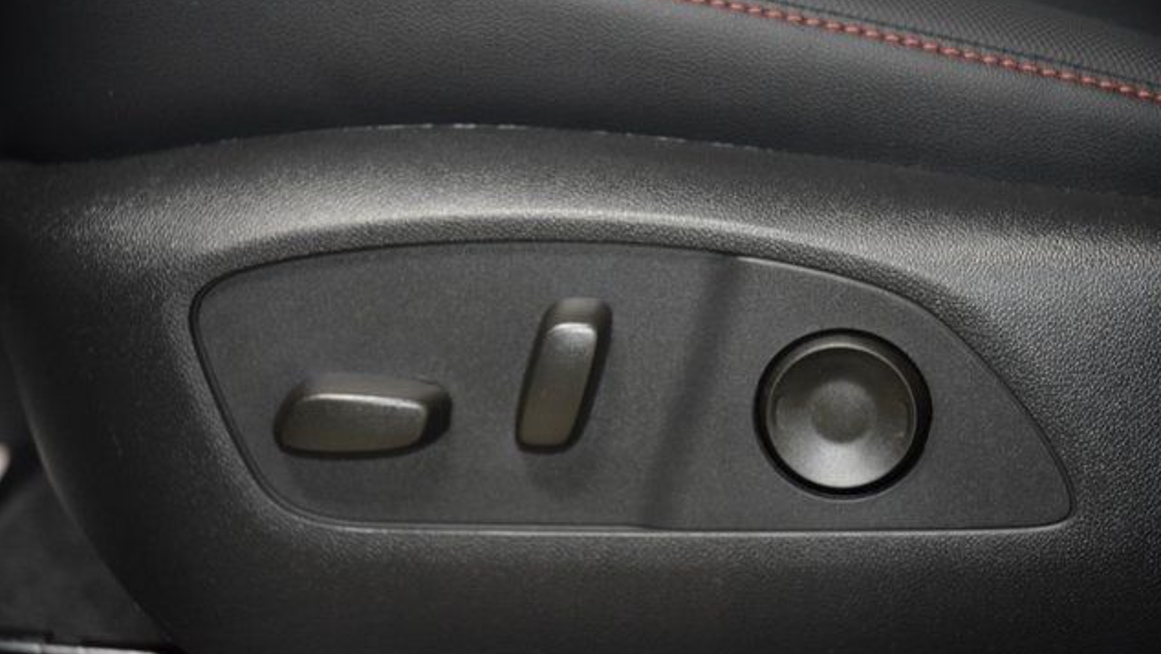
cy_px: 351
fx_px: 3418
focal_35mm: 111
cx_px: 584
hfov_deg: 19.3
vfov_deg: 10.9
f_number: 4.5
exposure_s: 1/40
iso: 2500
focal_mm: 70
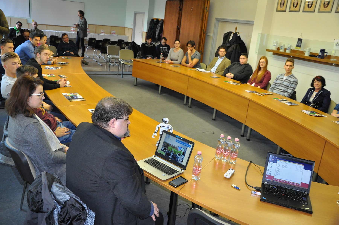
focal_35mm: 33
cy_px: 112
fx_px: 310
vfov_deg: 39.9
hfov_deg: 57.3
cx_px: 170
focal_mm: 22
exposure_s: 1/60
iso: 1000
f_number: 4.5
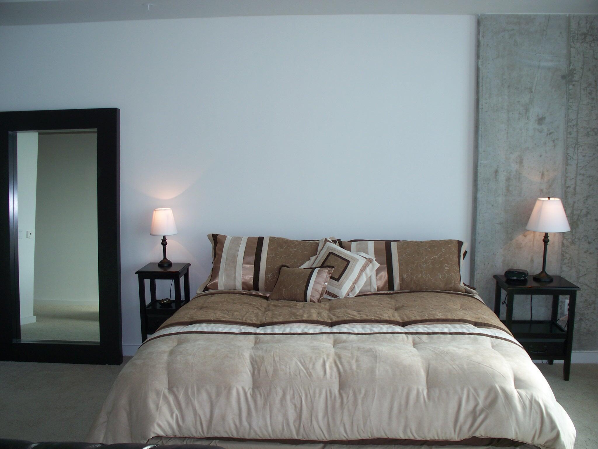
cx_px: 299
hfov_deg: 51.4
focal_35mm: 36
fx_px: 622
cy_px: 224
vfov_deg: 39.7
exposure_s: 1/125
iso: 80
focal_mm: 7.54
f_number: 2.8
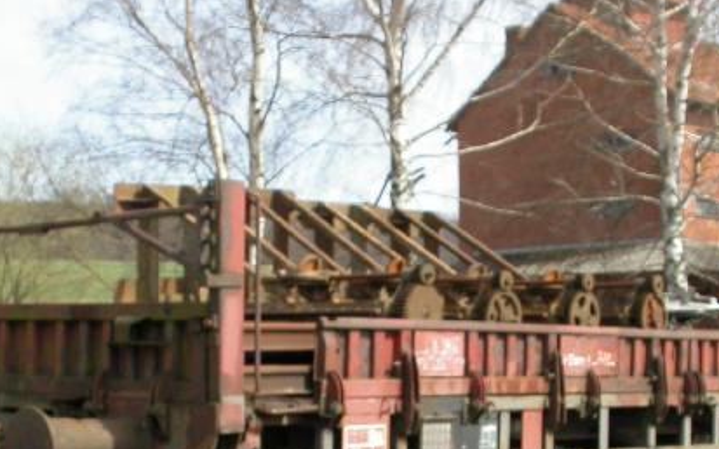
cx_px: 409
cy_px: 452
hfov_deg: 26.4
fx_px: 1528
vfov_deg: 16.4
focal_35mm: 78
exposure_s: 1/290
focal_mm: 7.85
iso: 100
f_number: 5.3
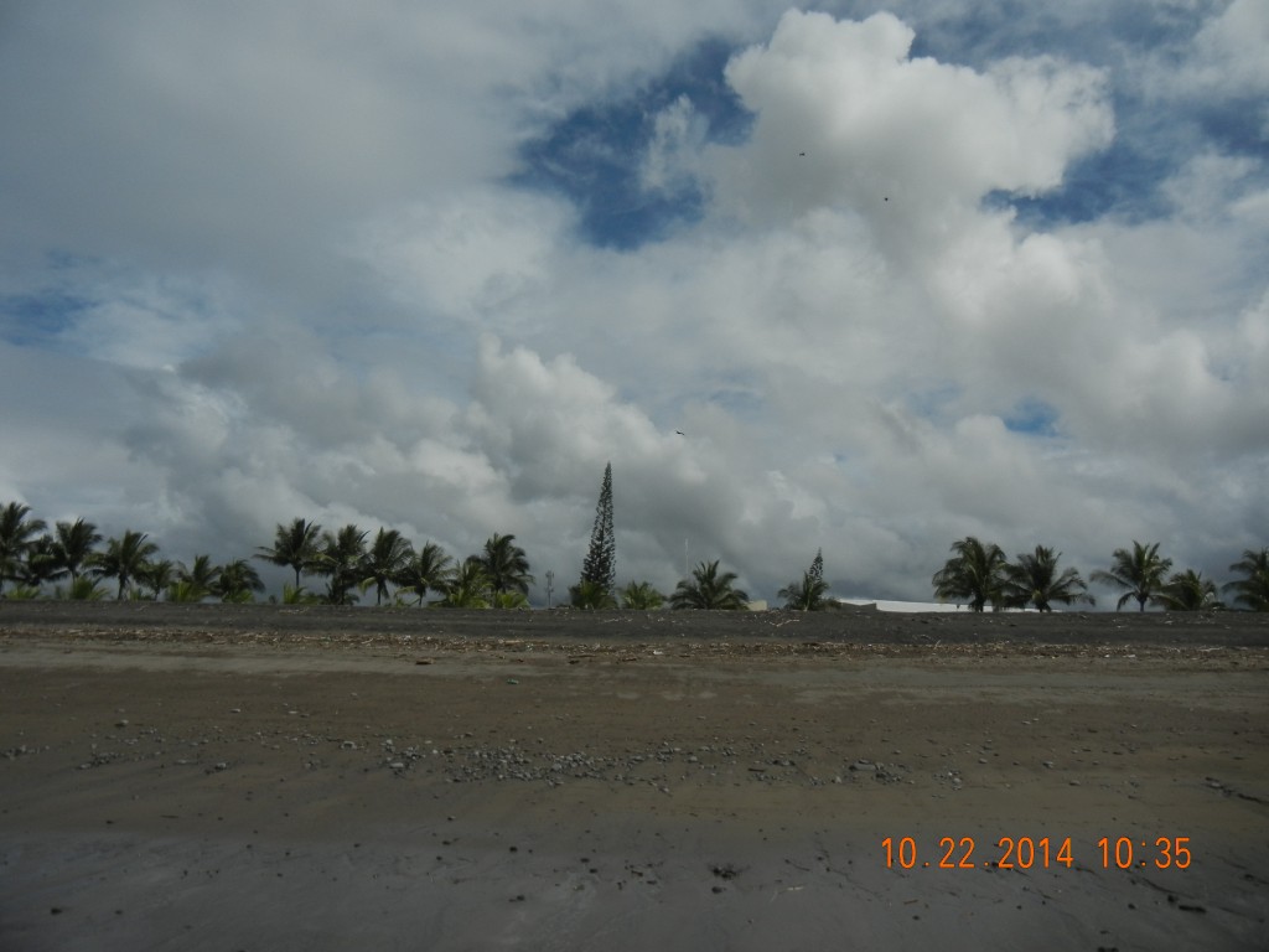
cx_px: 634
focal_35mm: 30
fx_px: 1100
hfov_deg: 60.0
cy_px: 476
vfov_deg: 46.8
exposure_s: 1/1672
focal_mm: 5.4
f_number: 7
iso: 160
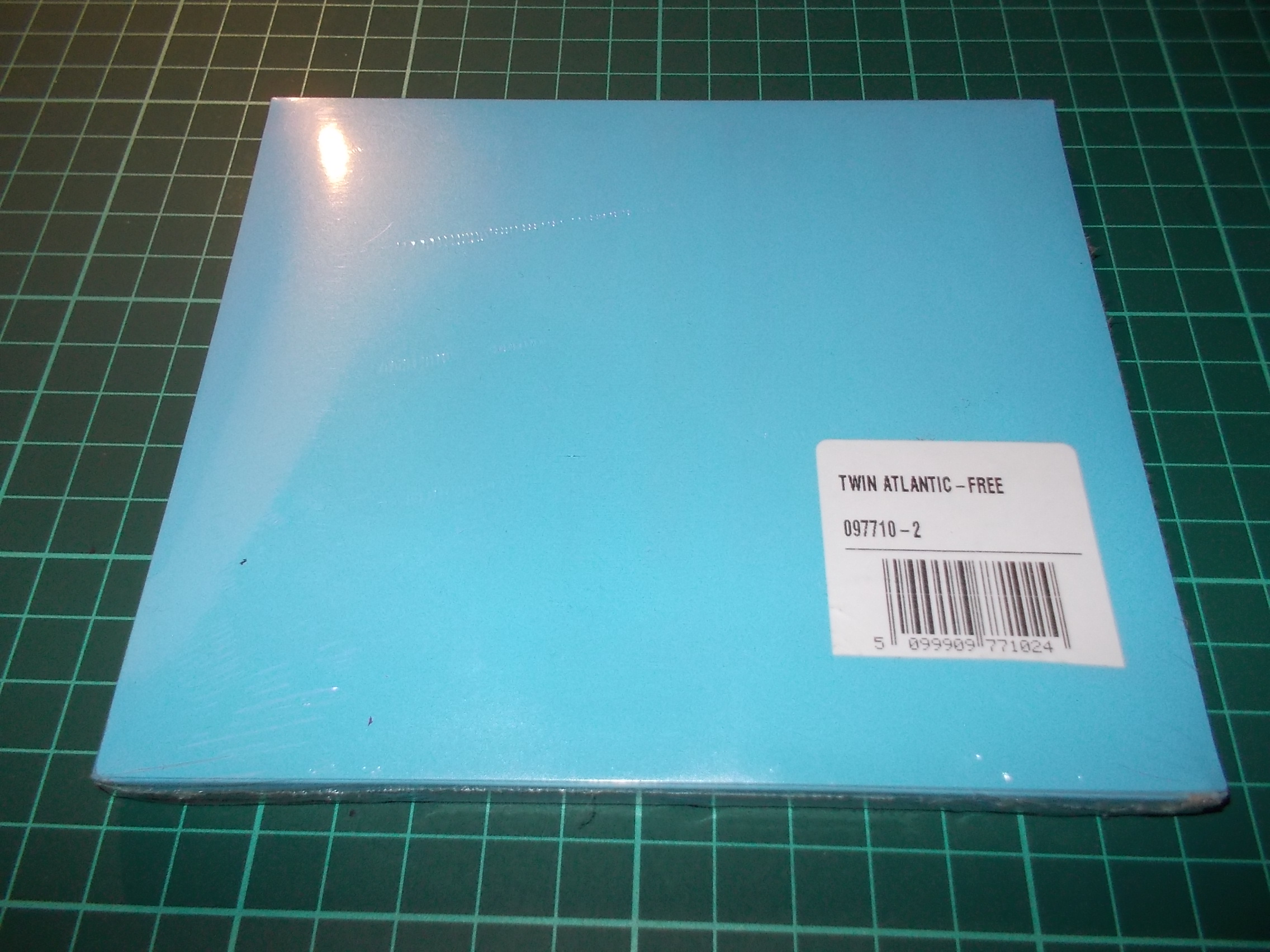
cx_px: 635
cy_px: 476
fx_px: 1064
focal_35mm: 29
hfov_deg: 61.7
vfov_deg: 48.2
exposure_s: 1/30
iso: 200
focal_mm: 4.1
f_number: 3.3
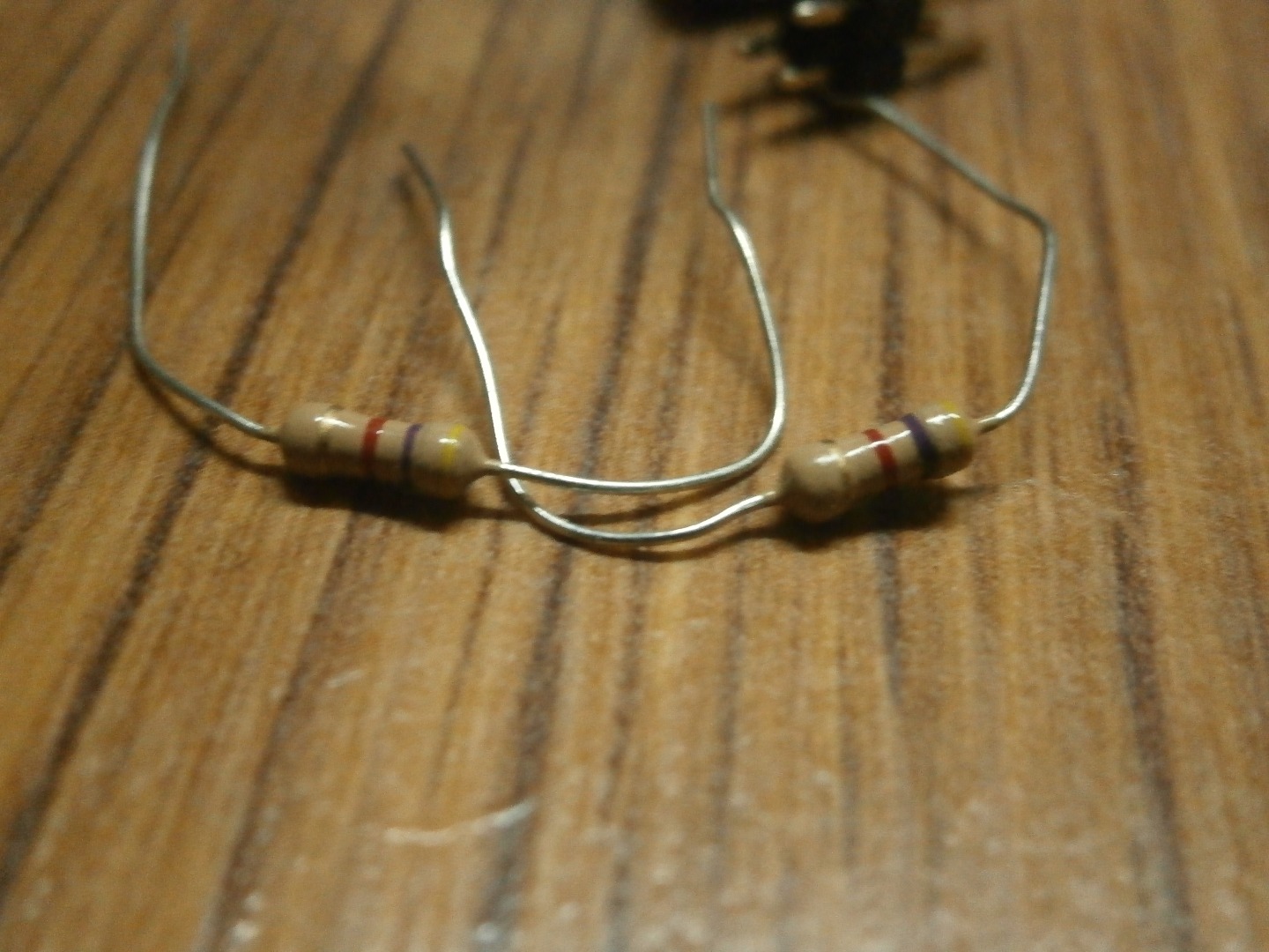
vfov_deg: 30.9
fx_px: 1723
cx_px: 634
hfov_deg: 40.4
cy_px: 476
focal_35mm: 47
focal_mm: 8.3
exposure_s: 1/20
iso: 800
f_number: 3.4
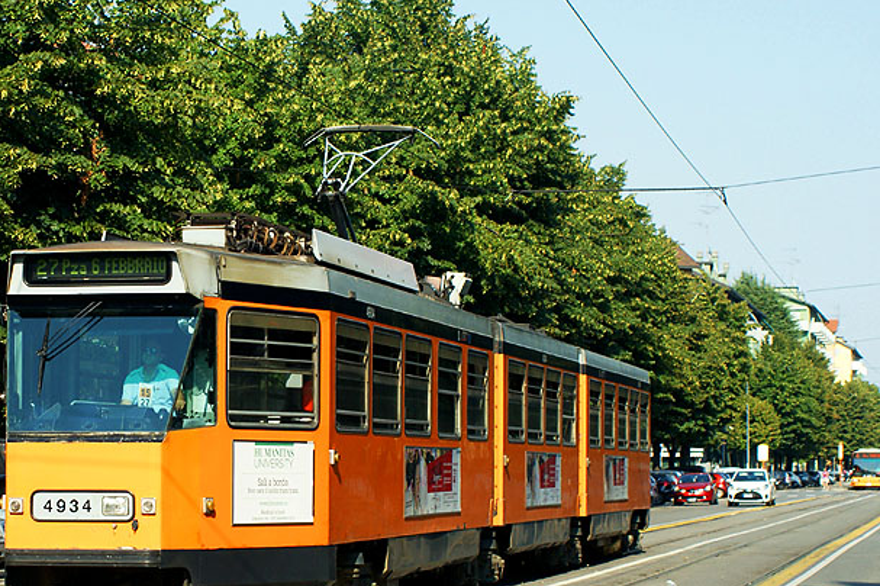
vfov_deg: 12.0
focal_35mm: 114
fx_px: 2781
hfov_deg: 17.8
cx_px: 196
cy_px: 366
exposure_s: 1/500
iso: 200
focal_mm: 45
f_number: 6.3
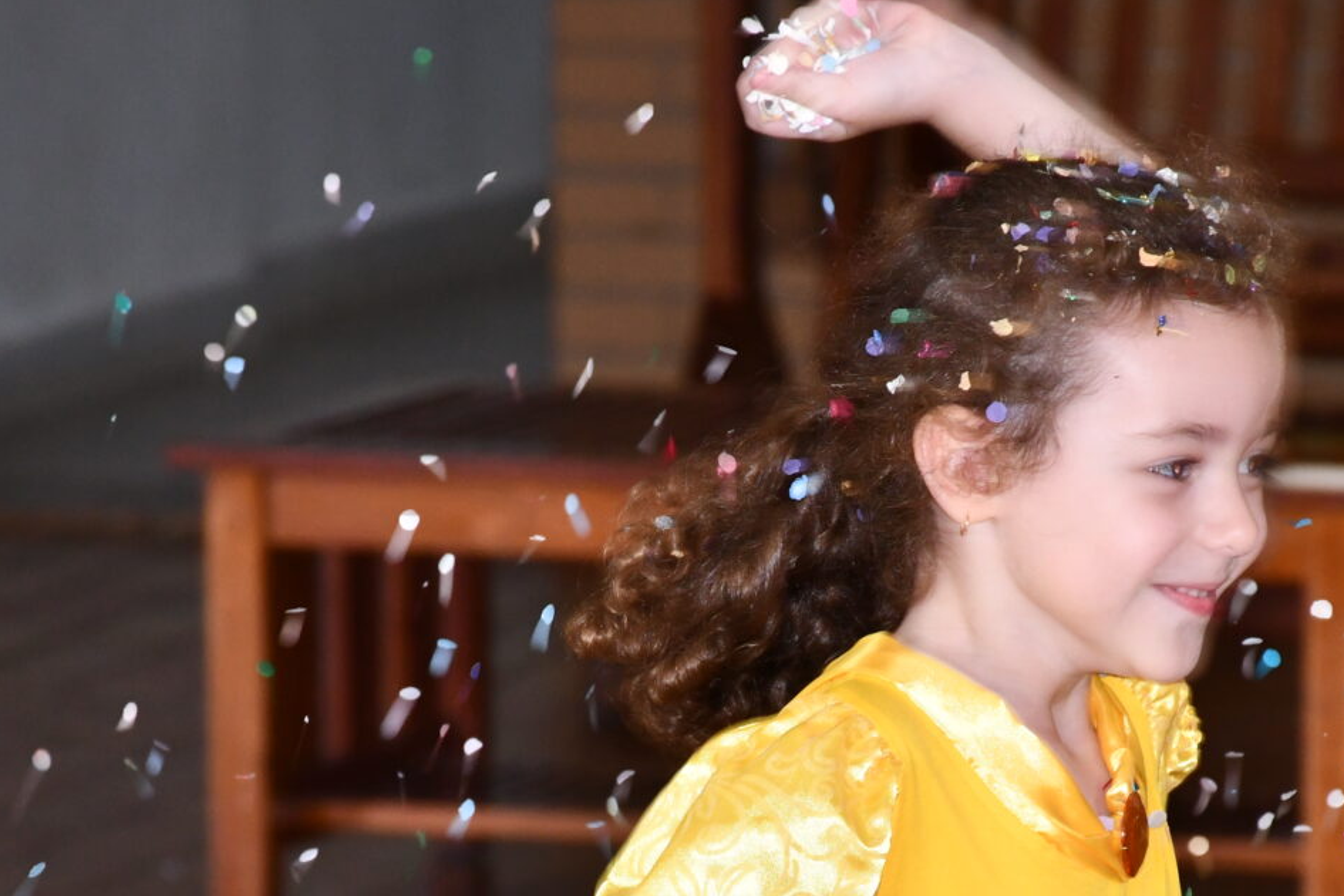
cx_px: 698
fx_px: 13887
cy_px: 828
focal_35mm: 372
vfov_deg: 3.7
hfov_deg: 5.5
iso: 1100
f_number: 5.6
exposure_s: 1/60
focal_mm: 122
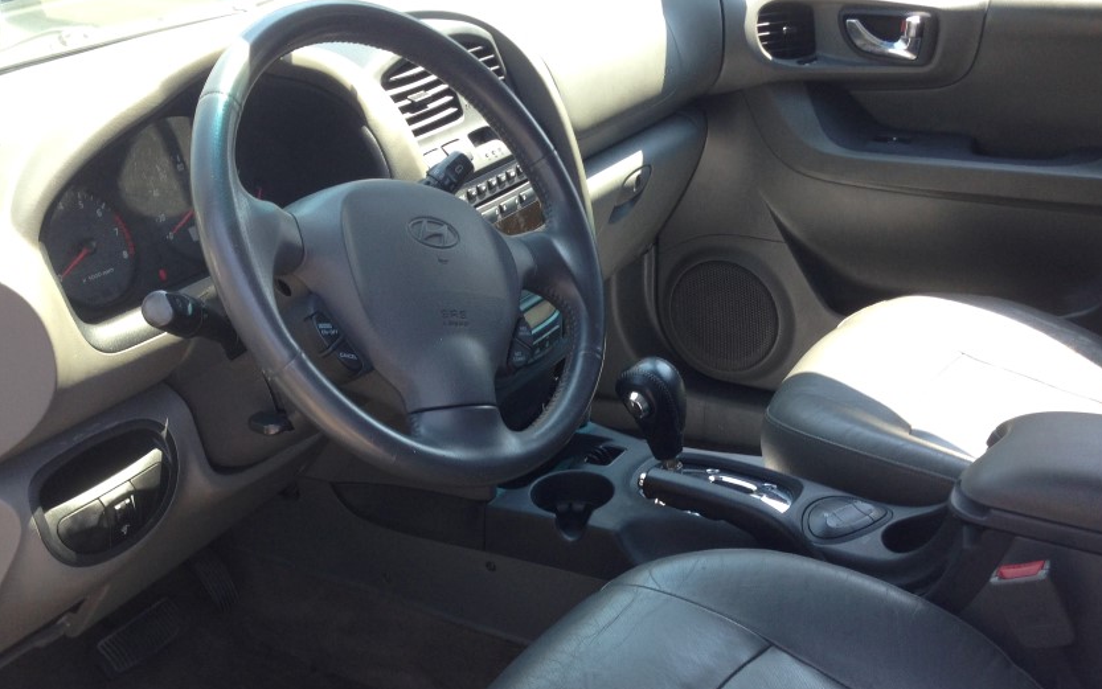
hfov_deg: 46.2
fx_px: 1292
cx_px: 507
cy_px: 455
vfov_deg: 29.7
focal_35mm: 43
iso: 50
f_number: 2.4
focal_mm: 4.12
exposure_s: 1/123
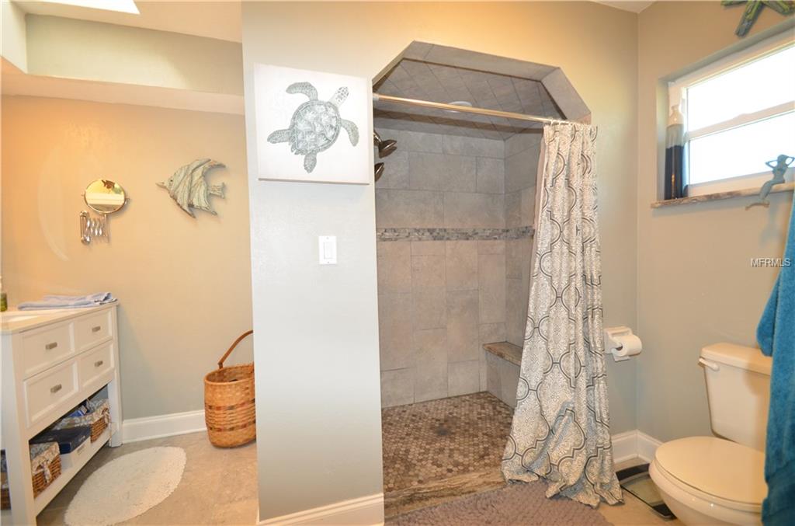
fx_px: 330
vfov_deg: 77.0
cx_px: 398
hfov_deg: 100.5
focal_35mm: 15
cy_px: 263
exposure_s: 1/60
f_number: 4
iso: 560
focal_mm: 10
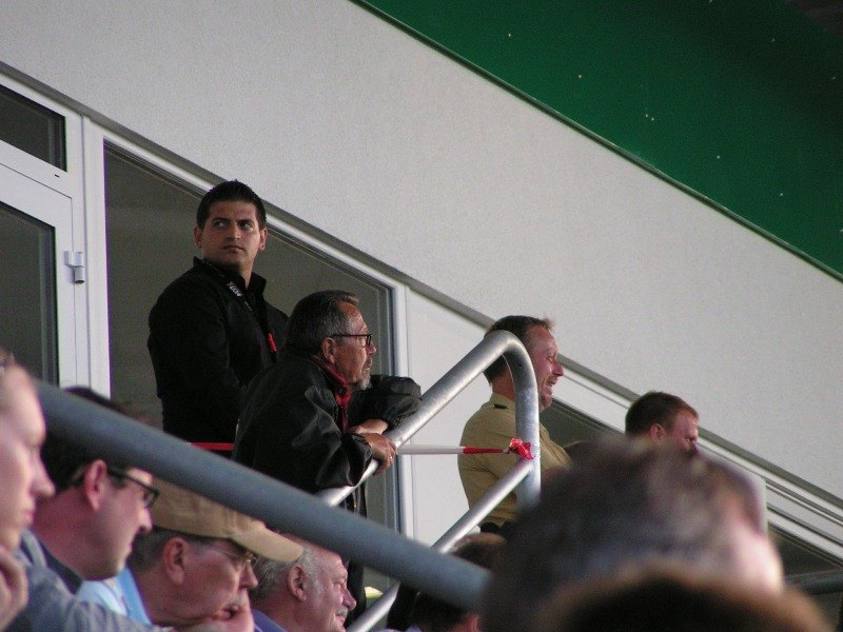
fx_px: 8645
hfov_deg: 5.6
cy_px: 316
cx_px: 422
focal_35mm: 355
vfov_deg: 4.2
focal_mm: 54.2
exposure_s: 1/320
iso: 200
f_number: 3.5
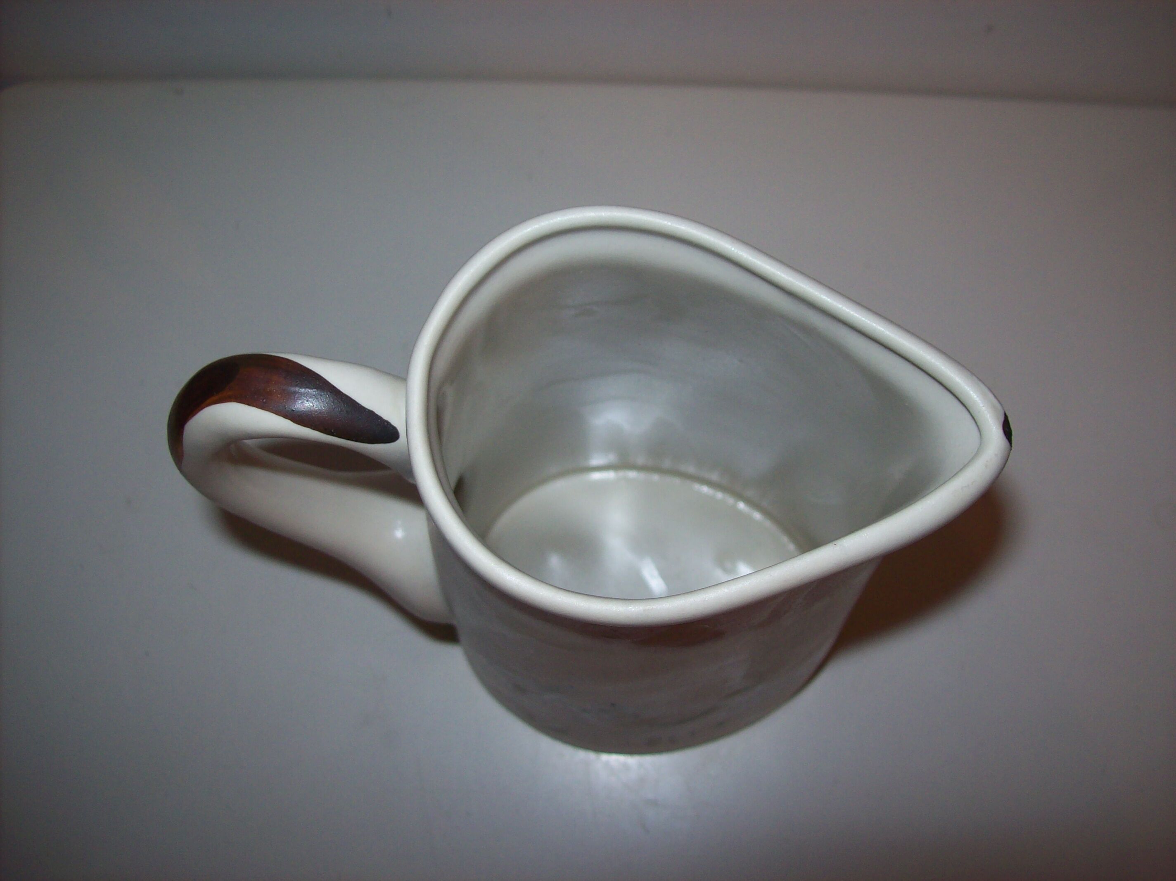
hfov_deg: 51.4
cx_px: 588
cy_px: 440
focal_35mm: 36
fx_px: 1223
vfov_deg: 39.6
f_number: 2.7
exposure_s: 1/64
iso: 80
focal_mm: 6
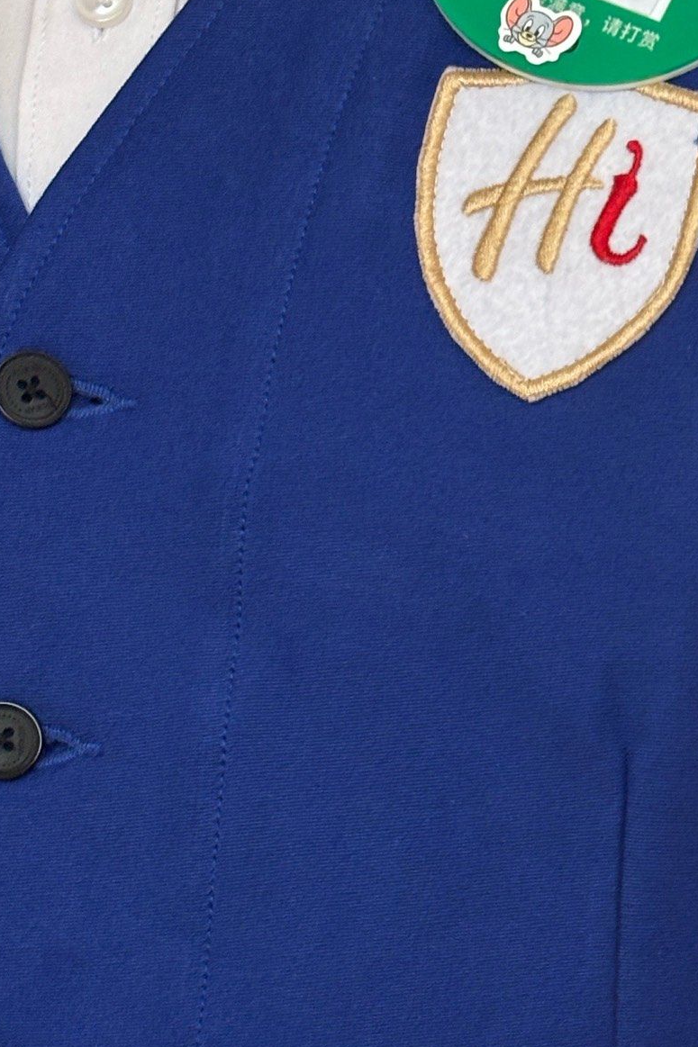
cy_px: 775
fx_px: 3694
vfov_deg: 16.1
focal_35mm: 127
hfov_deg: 10.6
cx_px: 788
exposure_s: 1/50
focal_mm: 5.96
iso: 80
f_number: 1.6
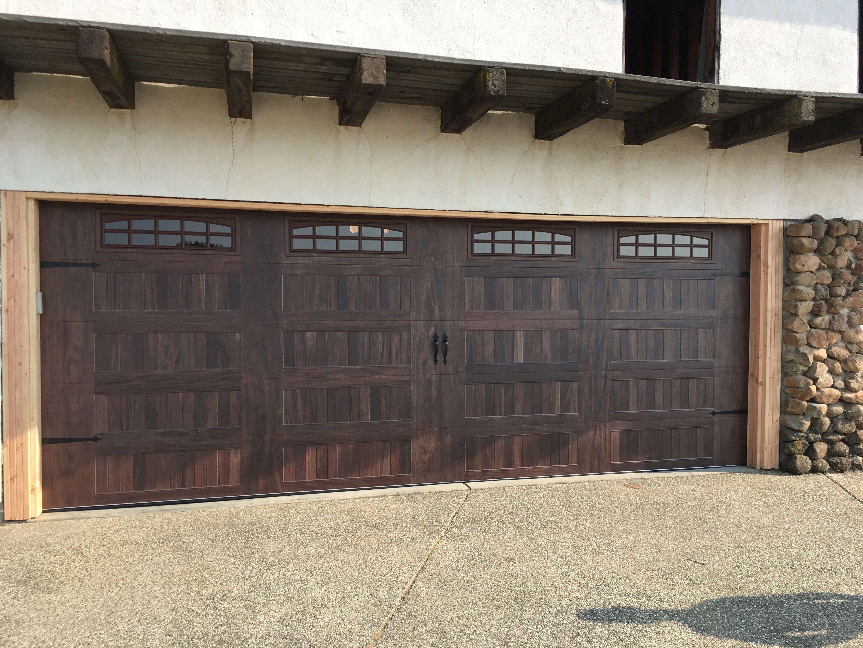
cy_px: 324
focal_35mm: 29
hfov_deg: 61.7
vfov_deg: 48.2
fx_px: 723
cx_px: 432
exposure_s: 1/493
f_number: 2.2
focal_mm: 4.15
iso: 25
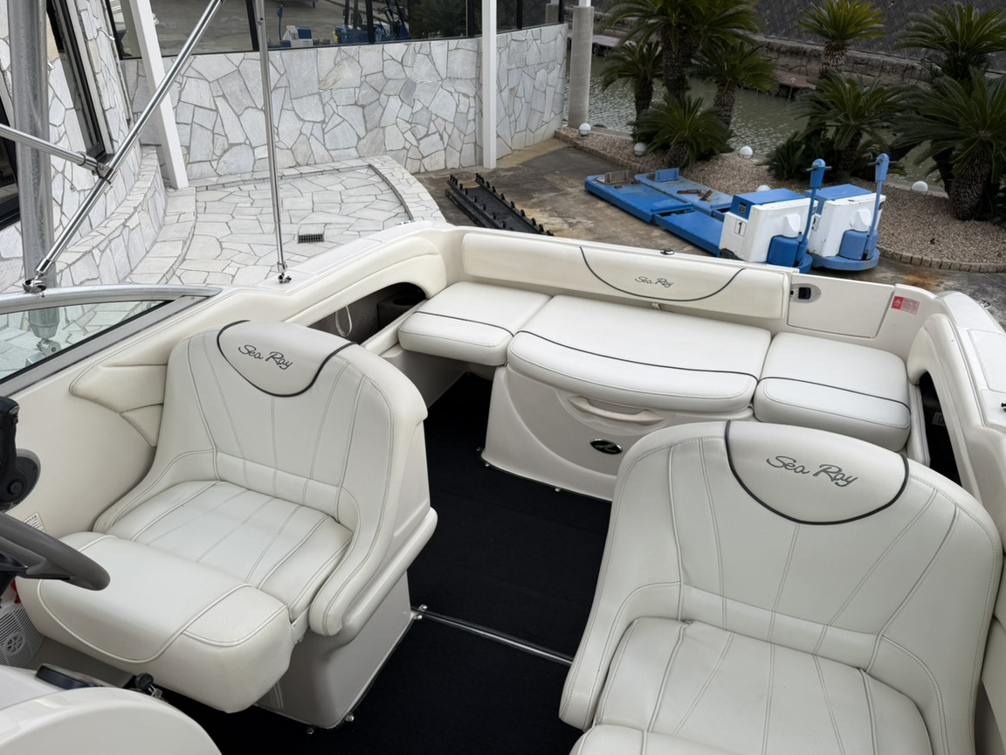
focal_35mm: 25
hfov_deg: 69.4
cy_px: 378
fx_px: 727
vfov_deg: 54.9
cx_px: 522
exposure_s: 1/1230
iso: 80
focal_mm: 6.76
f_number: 1.78
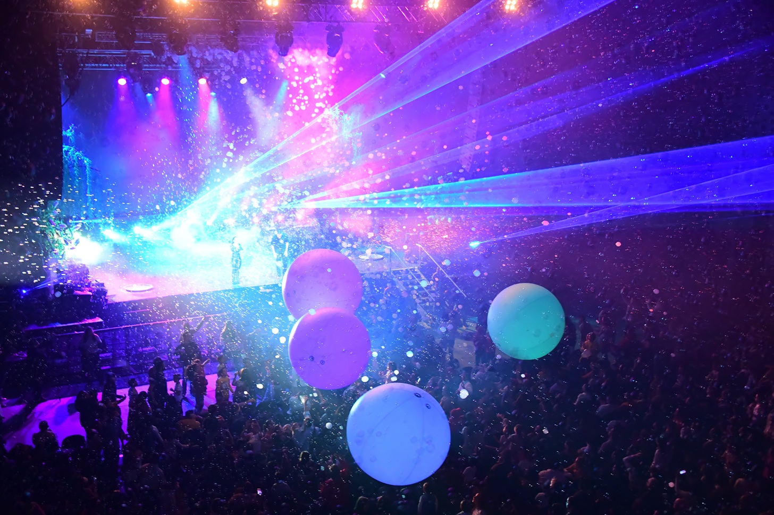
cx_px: 387
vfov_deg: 26.0
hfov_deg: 38.2
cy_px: 258
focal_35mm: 52
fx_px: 1118
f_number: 4.5
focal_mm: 52
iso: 12800
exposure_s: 1/200
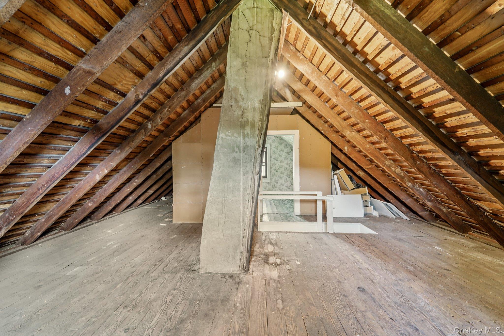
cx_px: 252
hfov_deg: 104.3
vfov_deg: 81.2
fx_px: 196
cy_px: 168
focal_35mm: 14
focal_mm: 14
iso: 400
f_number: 8
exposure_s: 1/1.25
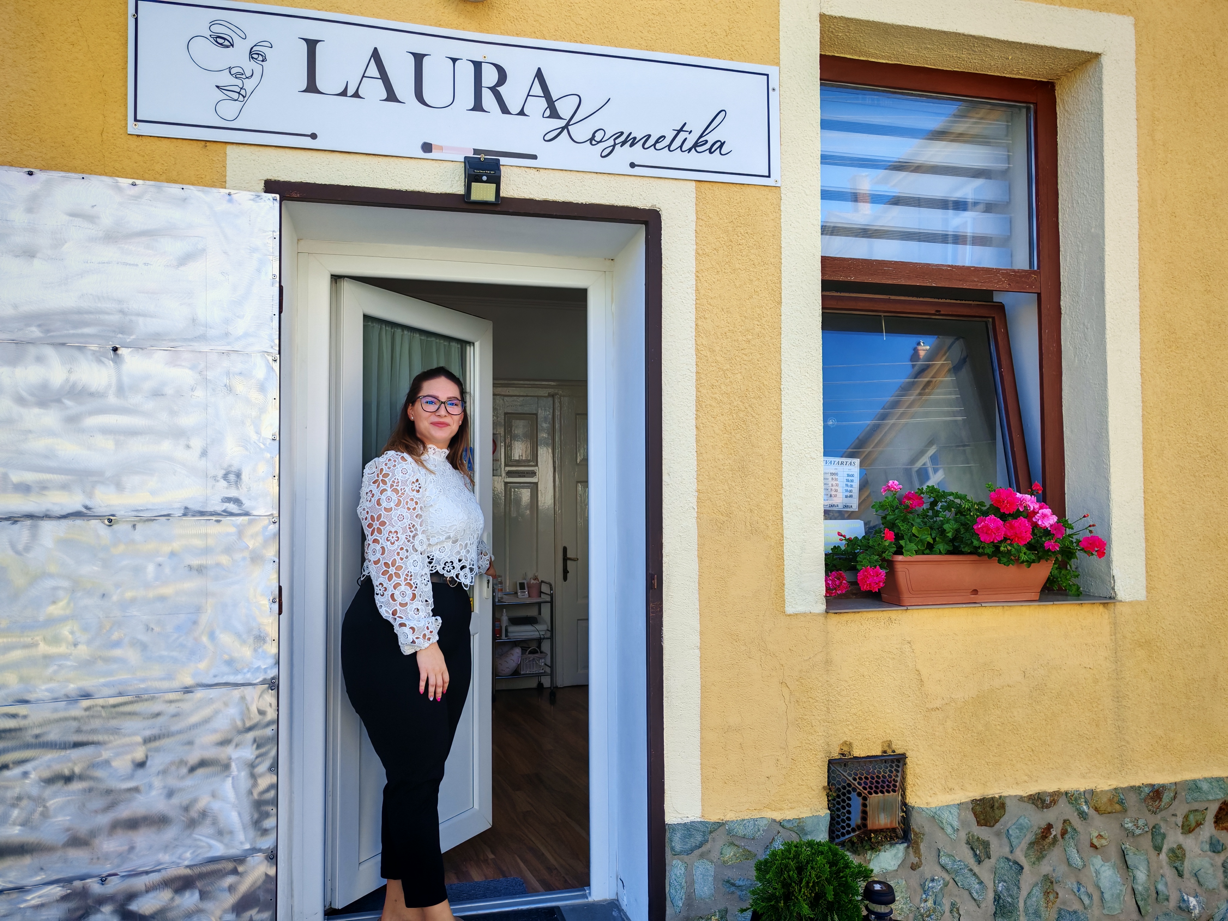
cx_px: 614
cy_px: 460
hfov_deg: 65.3
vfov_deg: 51.4
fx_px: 958
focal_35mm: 27
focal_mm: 5.52
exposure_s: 1/620
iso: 50
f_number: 1.95
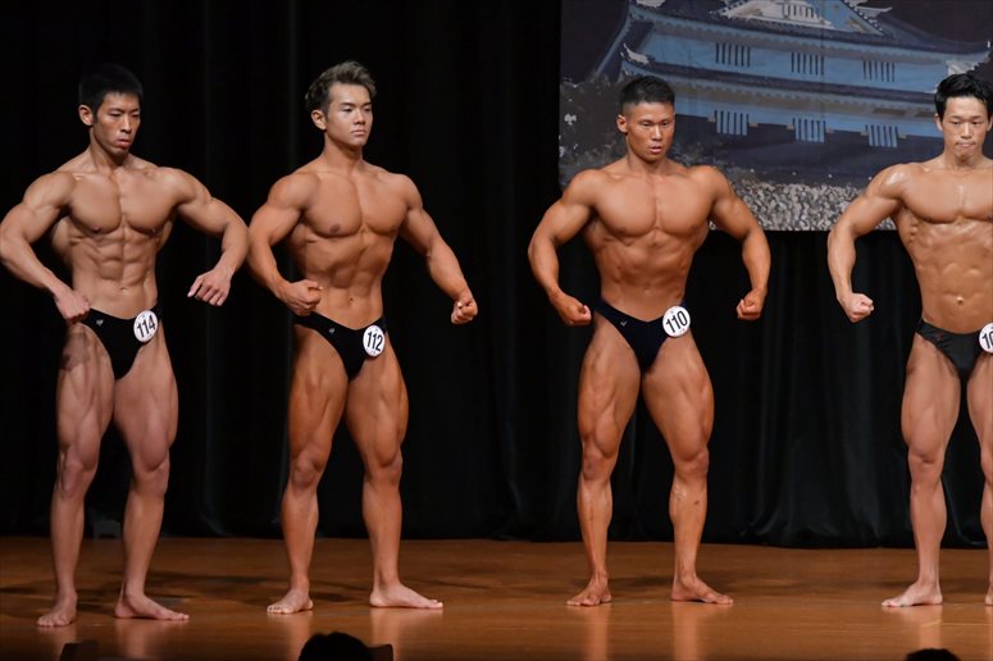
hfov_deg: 7.6
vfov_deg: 5.1
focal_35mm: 270
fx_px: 7444
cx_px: 496
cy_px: 330
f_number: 5.6
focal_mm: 180
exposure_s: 1/400
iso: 5000
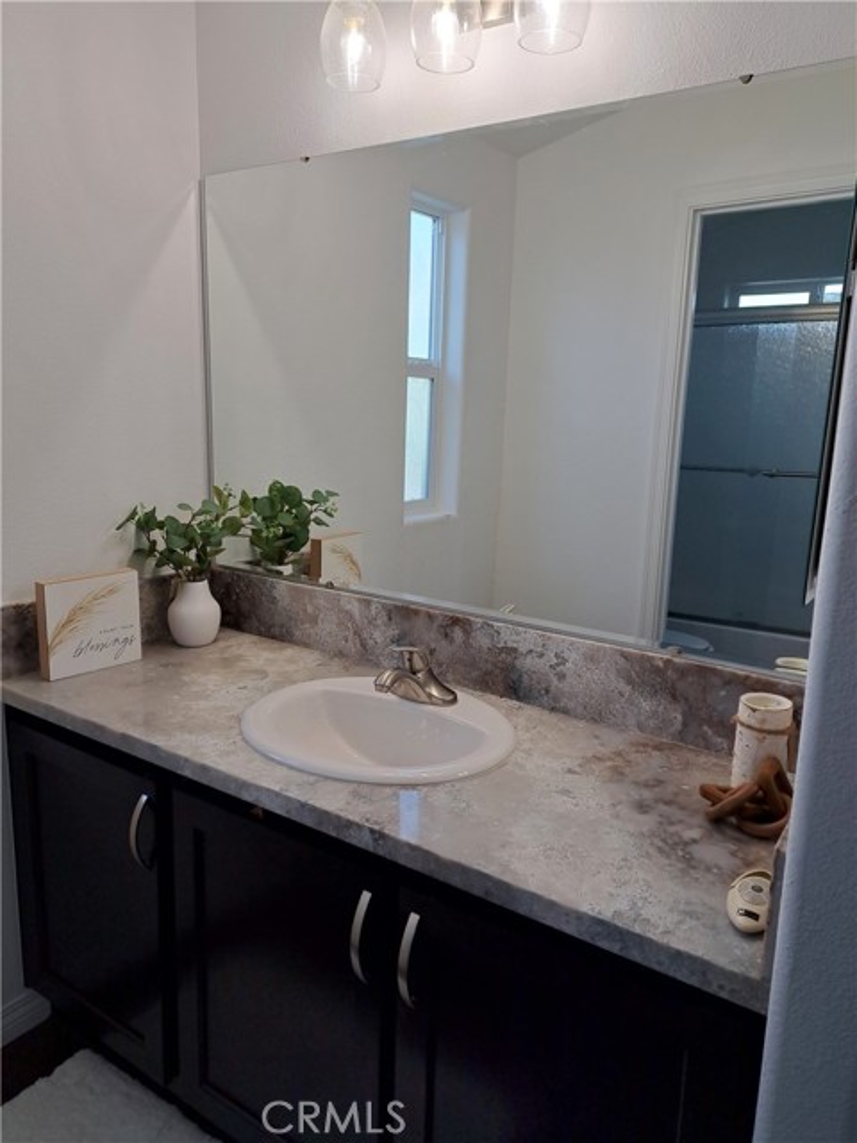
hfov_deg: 56.8
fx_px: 792
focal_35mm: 24
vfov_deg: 71.6
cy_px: 572
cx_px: 428
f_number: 1.8
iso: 50
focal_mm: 5.23
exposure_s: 1/120
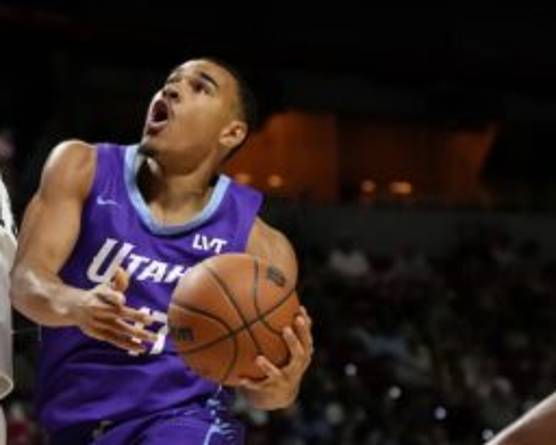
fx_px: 3803
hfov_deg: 8.3
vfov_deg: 6.7
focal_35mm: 231
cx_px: 102
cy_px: 280
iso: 4000
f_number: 2.8
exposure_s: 1/1600
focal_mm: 70
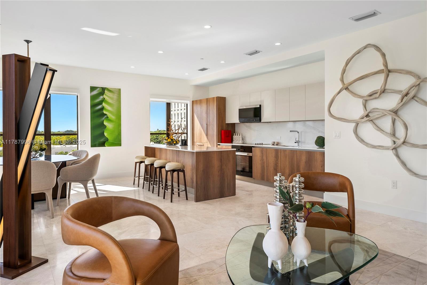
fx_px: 273
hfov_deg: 76.1
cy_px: 142
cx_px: 214
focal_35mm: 23
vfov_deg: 55.1
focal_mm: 23
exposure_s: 1/40
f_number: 8
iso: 400
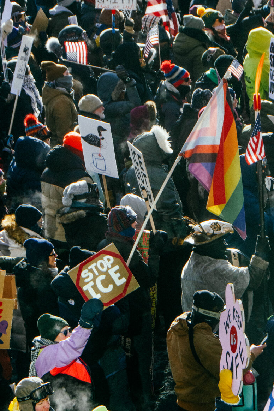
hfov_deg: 5.9
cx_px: 218
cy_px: 156
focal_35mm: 231
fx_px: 2637
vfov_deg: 8.9
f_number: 8
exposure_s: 1/400
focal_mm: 70
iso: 100
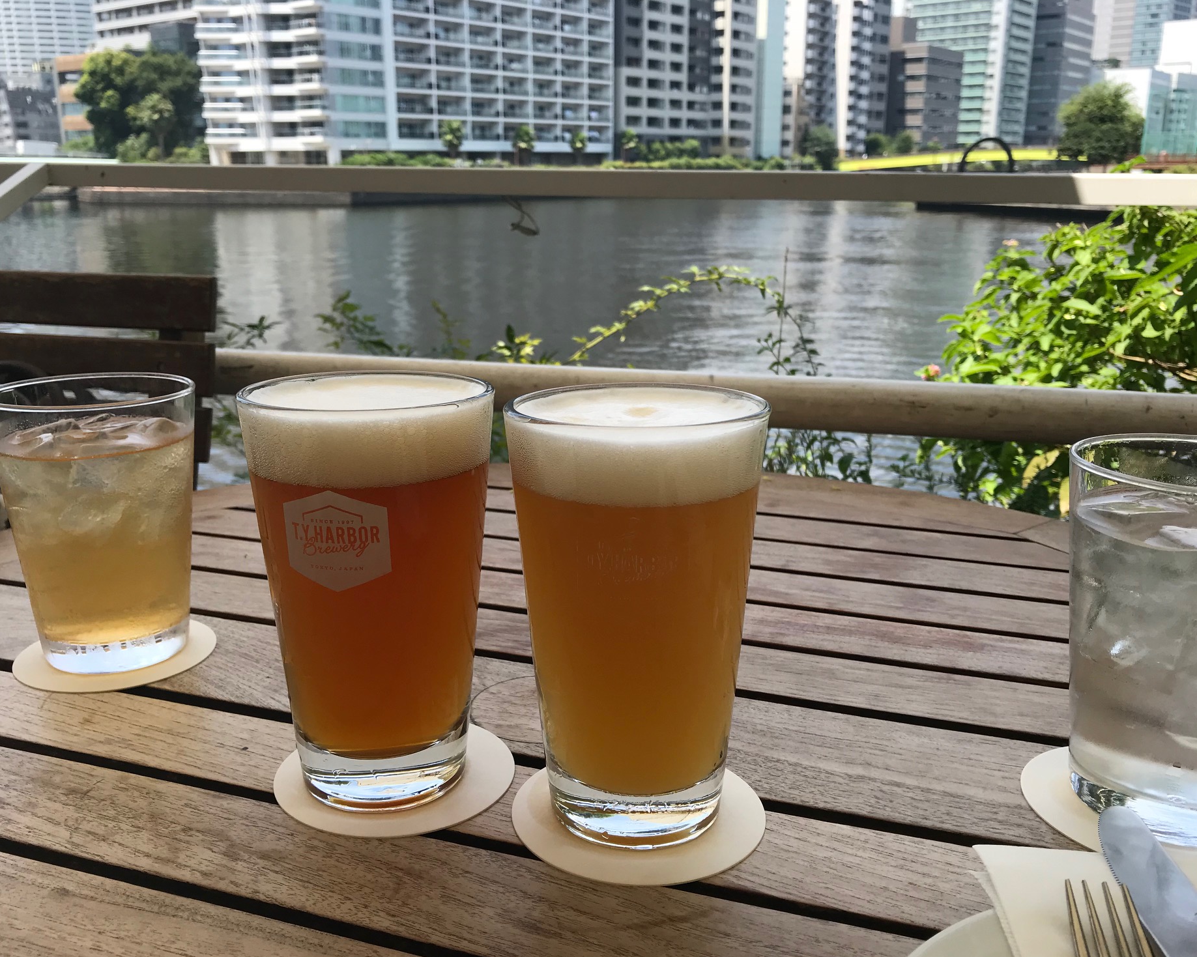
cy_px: 489
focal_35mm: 30
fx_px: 1063
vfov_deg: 48.5
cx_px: 594
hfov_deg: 58.8
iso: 20
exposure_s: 1/921
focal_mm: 3.99
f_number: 1.8
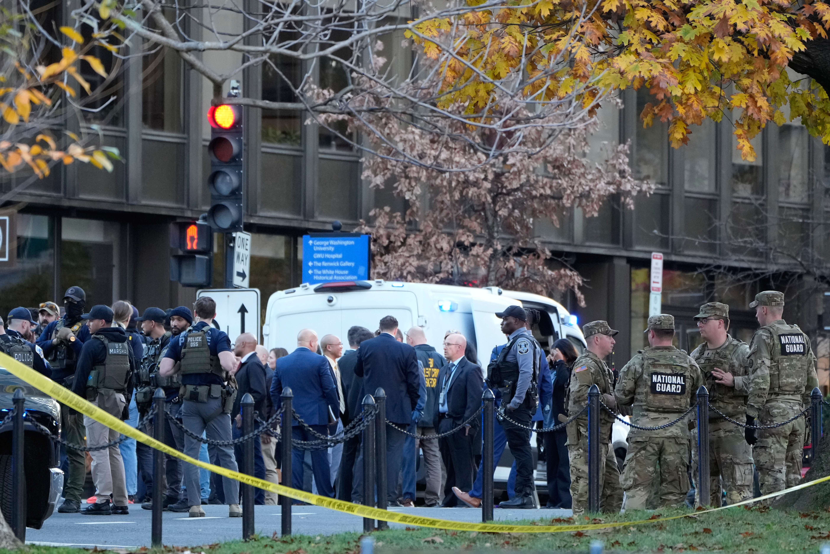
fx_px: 9152
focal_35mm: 397
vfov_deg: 3.5
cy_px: 277
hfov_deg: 5.2
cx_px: 415
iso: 3200
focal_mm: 265
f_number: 5.6
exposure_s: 1/500
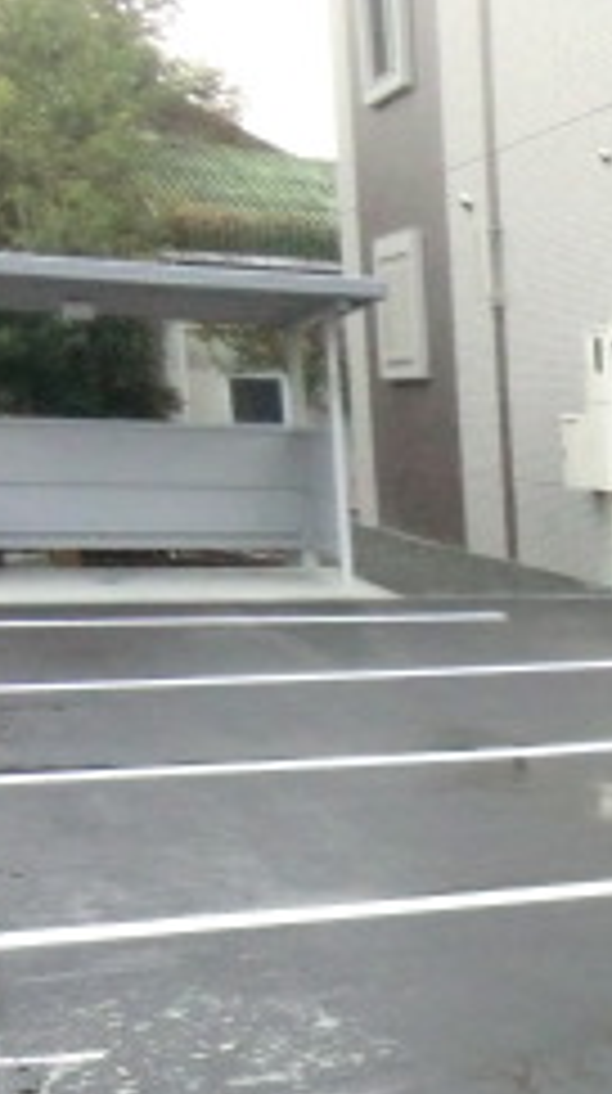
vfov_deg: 29.4
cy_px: 968
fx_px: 1998
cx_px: 1377
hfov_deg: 13.6
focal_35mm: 69
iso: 500
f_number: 3.2
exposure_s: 1/60
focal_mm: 4.3
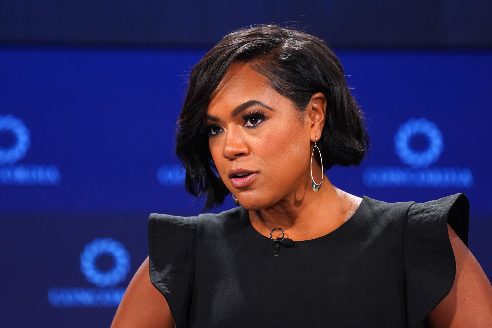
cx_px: 246
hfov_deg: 6.9
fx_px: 4100
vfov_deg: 4.6
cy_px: 164
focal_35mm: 300
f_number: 5.6
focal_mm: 300
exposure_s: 1/160
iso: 3200
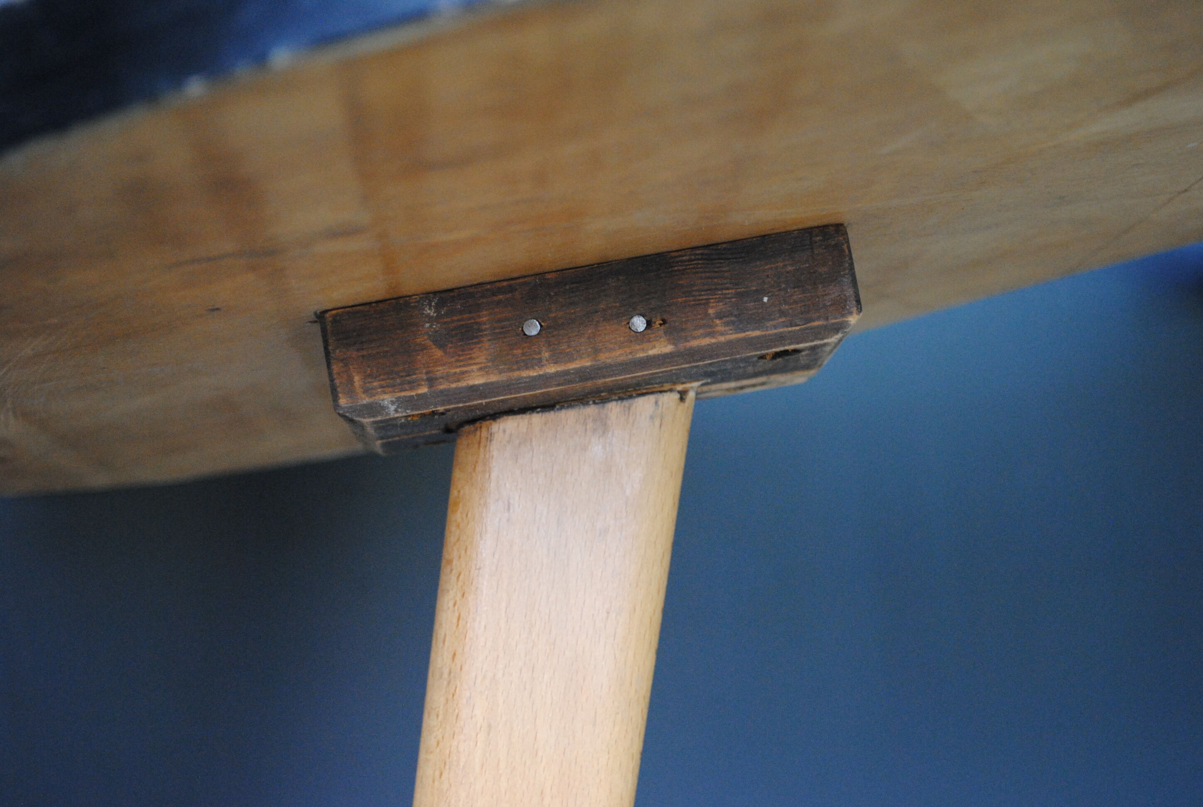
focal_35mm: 60
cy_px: 404
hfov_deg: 33.3
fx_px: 2009
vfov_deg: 22.7
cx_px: 602
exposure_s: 1/30
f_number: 5.3
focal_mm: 40
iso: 1100
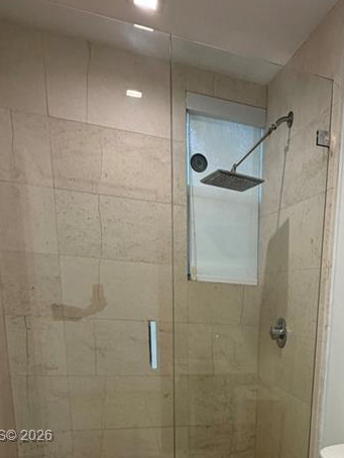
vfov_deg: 44.2
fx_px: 490
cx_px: 320
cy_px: 437
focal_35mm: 37
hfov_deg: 36.0
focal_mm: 2.22
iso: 160
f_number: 2.2
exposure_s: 1/120
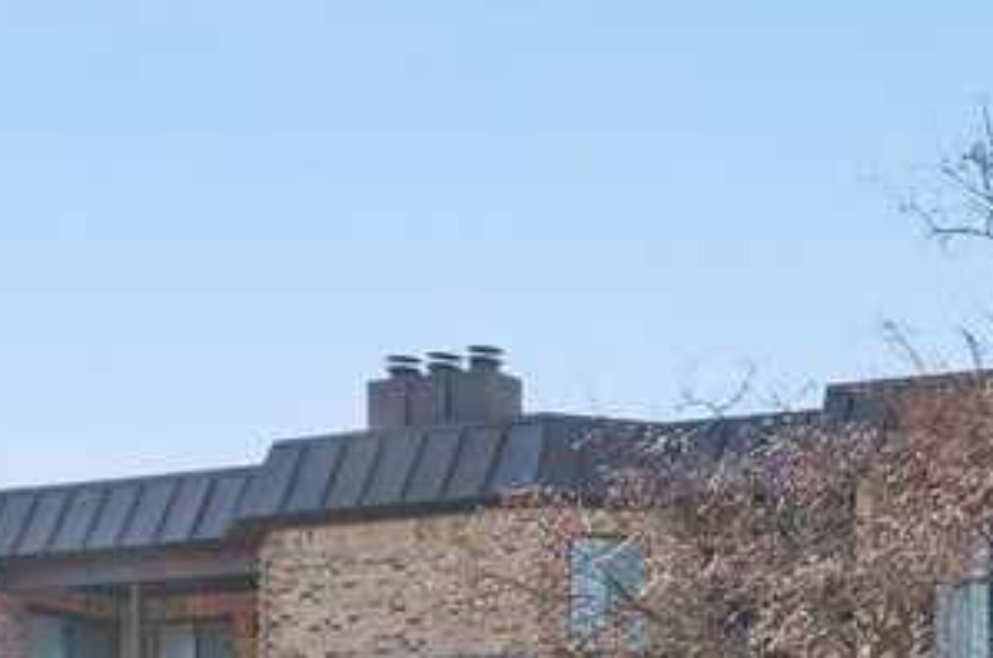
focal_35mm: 98
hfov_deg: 17.5
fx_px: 2697
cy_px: 1024
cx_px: 1697
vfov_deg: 13.1
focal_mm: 12
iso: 250
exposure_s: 1/250
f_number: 8
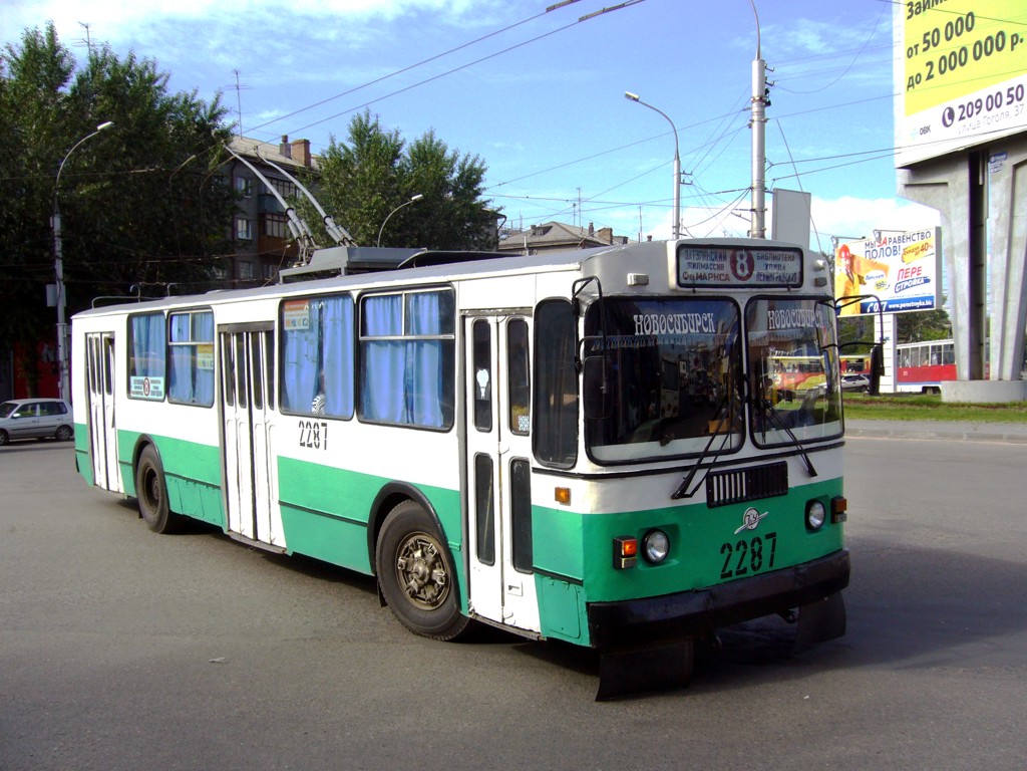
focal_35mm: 35
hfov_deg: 52.6
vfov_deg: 40.7
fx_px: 1038
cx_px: 514
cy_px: 386
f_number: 5.6
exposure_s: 1/250
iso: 80
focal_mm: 5.8
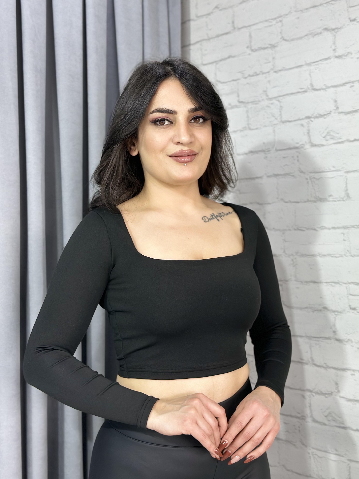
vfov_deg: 38.9
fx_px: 678
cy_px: 242
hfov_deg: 29.7
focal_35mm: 49
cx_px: 180
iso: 100
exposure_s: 1/100
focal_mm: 6.86
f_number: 1.78
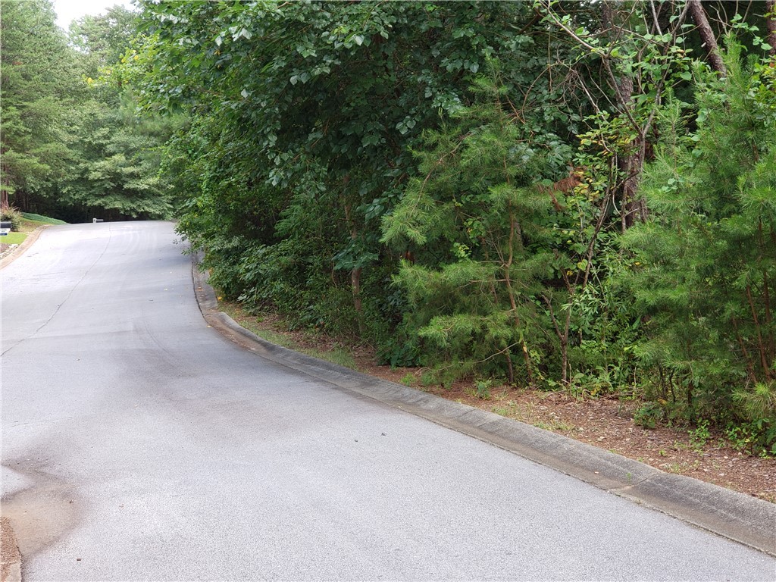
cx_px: 388
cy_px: 291
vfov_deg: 28.0
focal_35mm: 52
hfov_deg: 36.8
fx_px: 1166
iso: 32
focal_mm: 6
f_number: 2.4
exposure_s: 1/40
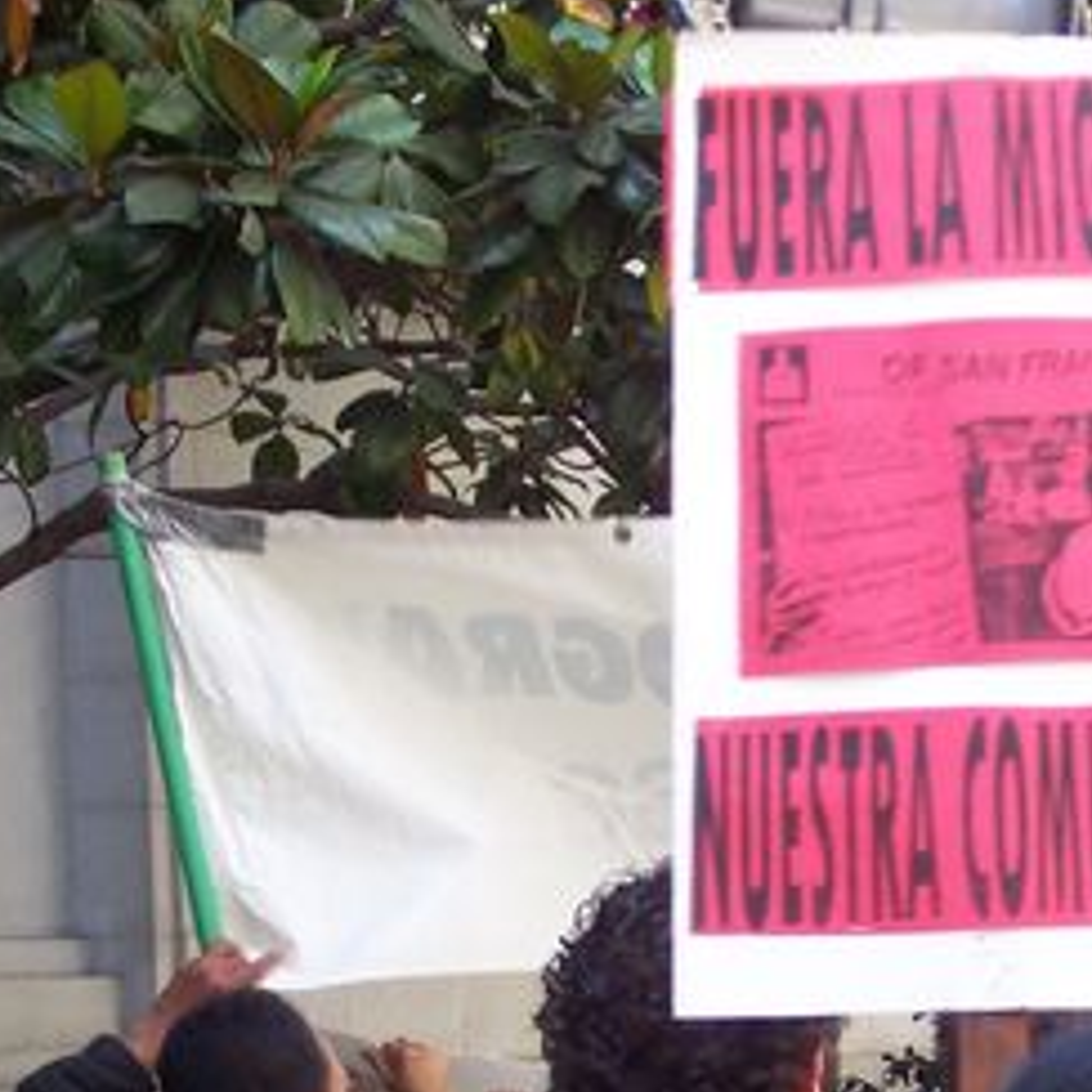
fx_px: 4426
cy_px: 904
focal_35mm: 124
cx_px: 846
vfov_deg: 14.0
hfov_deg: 14.0
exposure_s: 1/60
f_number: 3.4
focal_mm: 8.6
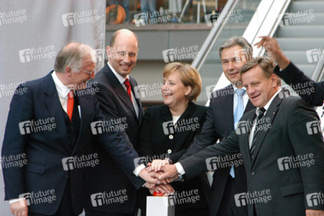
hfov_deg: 11.4
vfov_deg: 7.6
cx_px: 162
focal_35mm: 180
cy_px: 108
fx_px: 1619
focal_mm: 120
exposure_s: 1/60
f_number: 6.3
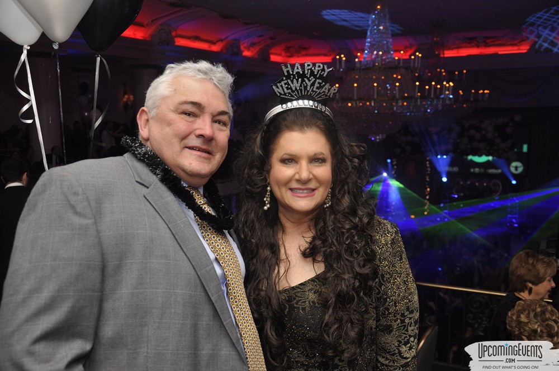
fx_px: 582
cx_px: 280
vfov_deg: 35.4
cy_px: 186
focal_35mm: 38
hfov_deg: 51.3
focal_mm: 25
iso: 400
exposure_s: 1/60
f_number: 5
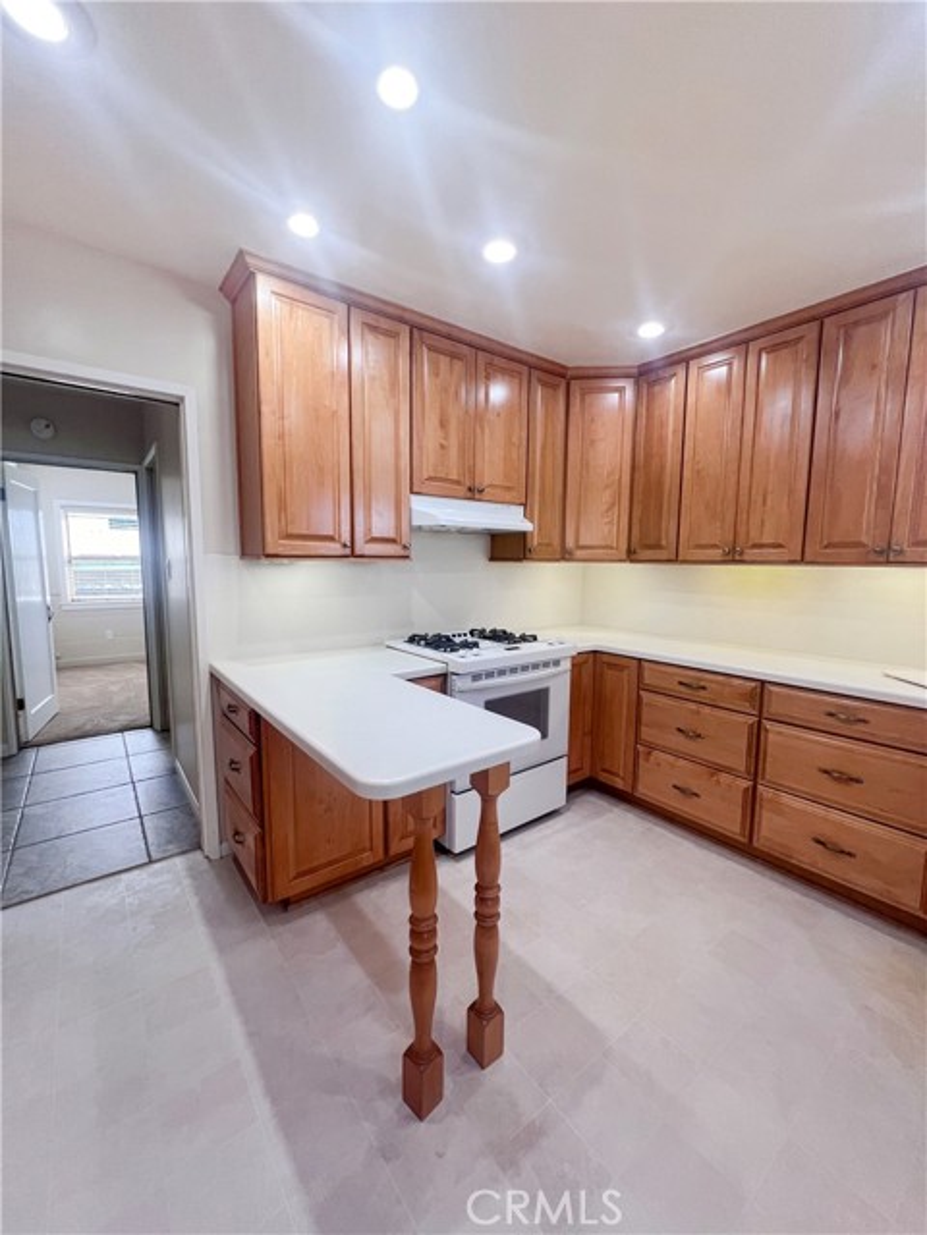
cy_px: 618
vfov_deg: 106.2
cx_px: 464
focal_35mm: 13
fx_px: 464
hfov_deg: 89.9
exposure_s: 1/120
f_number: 1.8
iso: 100
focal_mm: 1.57
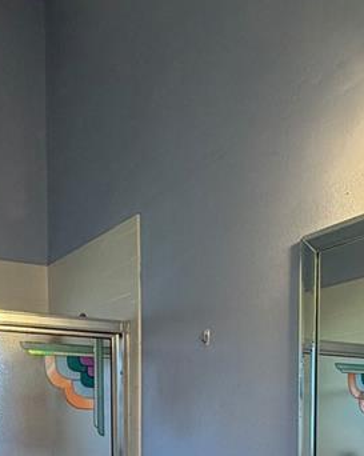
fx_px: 647
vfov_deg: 34.1
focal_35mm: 48
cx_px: 112
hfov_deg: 31.1
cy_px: 491
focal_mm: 2.22
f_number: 2.2
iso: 200
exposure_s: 1/120
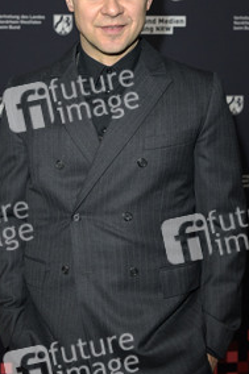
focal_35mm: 62
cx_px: 109
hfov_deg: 21.9
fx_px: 644
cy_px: 167
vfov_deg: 32.4
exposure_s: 1/250
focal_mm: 44
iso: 1000
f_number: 5
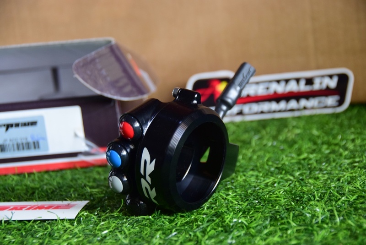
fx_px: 1221
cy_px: 122
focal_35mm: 120
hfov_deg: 17.0
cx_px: 183
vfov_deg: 11.4
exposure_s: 1/50
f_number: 5
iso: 800
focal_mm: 80
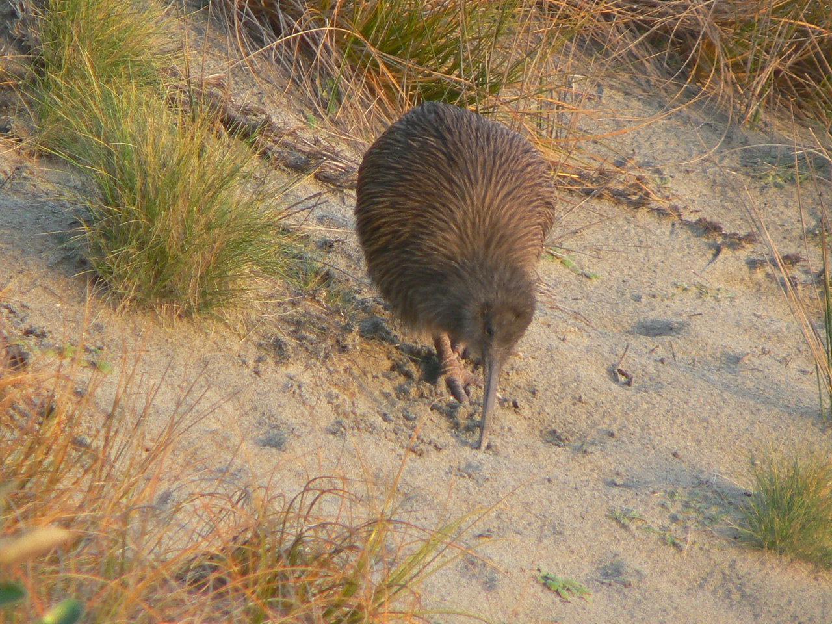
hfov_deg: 3.3
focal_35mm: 594
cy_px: 312
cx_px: 416
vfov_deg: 2.5
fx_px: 14277
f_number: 3.3
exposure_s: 1/60
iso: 100
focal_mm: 72
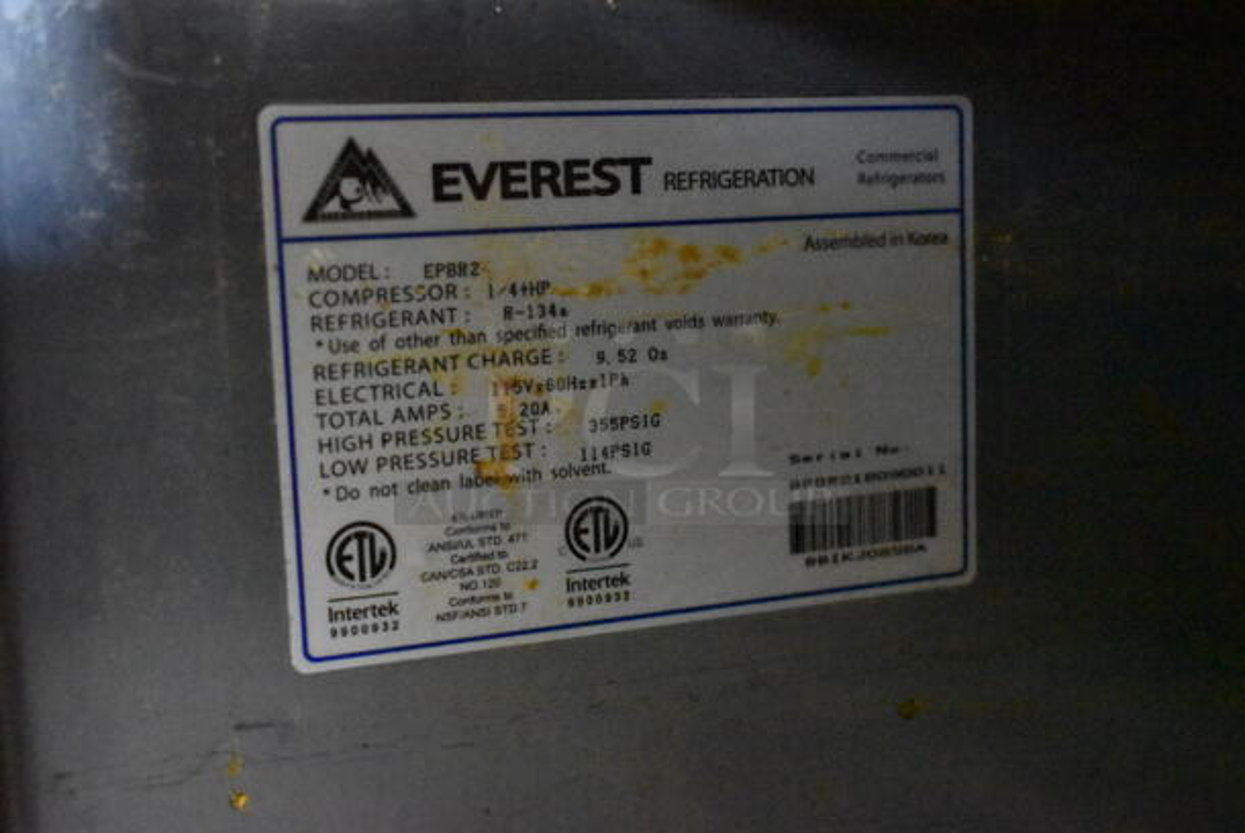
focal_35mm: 48
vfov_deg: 28.1
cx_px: 622
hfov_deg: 41.1
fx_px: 1662
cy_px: 416
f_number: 4.5
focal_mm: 32
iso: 18000
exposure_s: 1/50
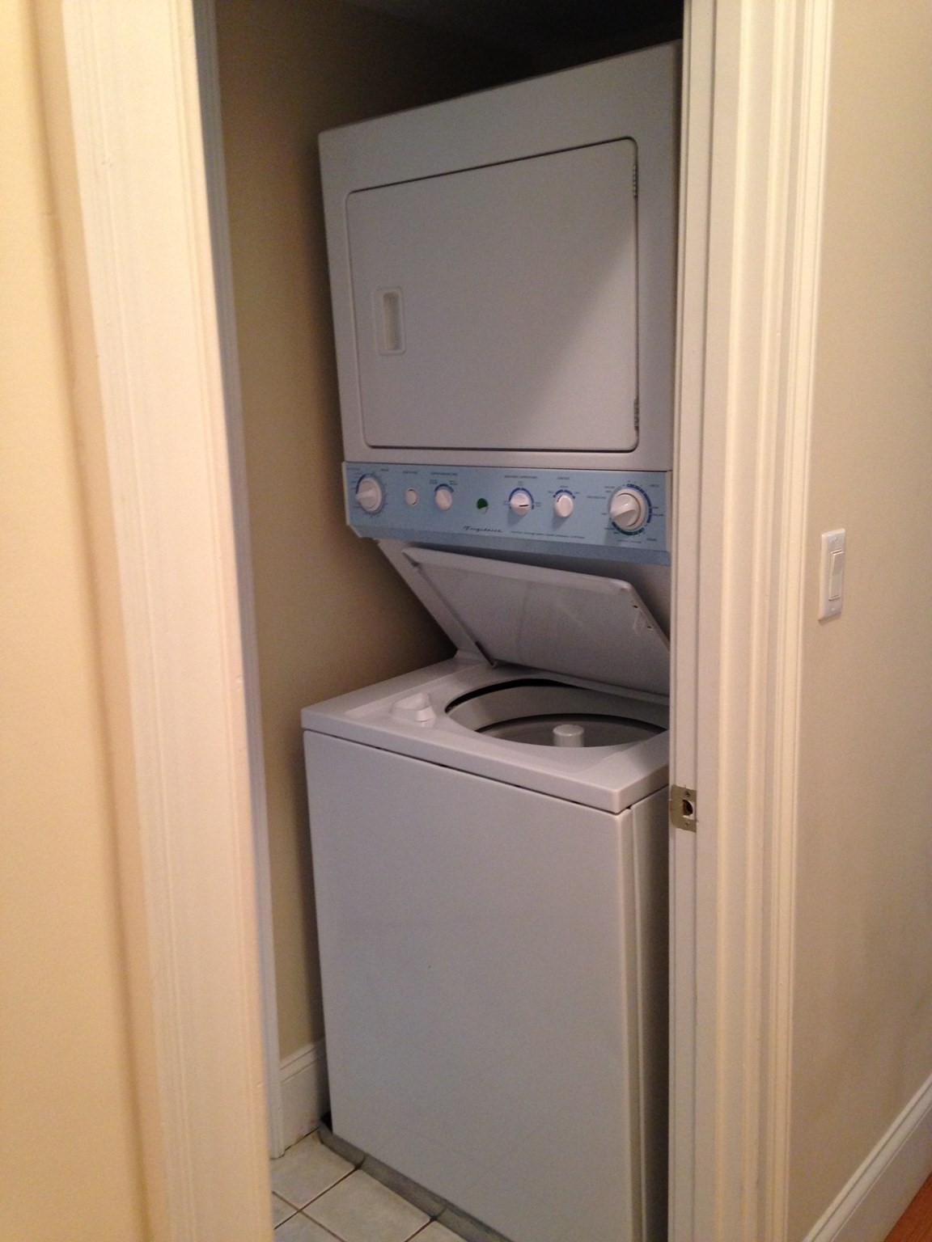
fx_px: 1185
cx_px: 466
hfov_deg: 42.9
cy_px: 621
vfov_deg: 55.4
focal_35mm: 33
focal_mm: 4.12
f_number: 2.4
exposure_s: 1/20
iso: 160
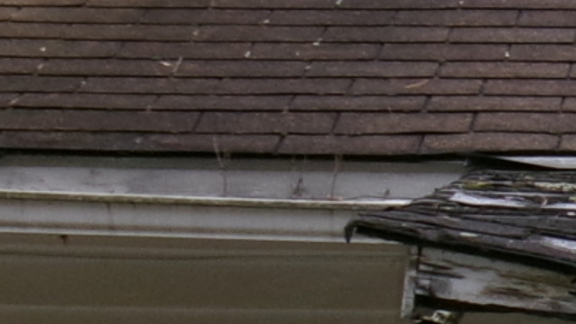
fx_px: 2933
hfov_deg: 10.3
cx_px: 1179
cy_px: 358
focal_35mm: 192
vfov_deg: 6.3
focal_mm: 5.1
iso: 100
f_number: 3.9
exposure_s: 1/150
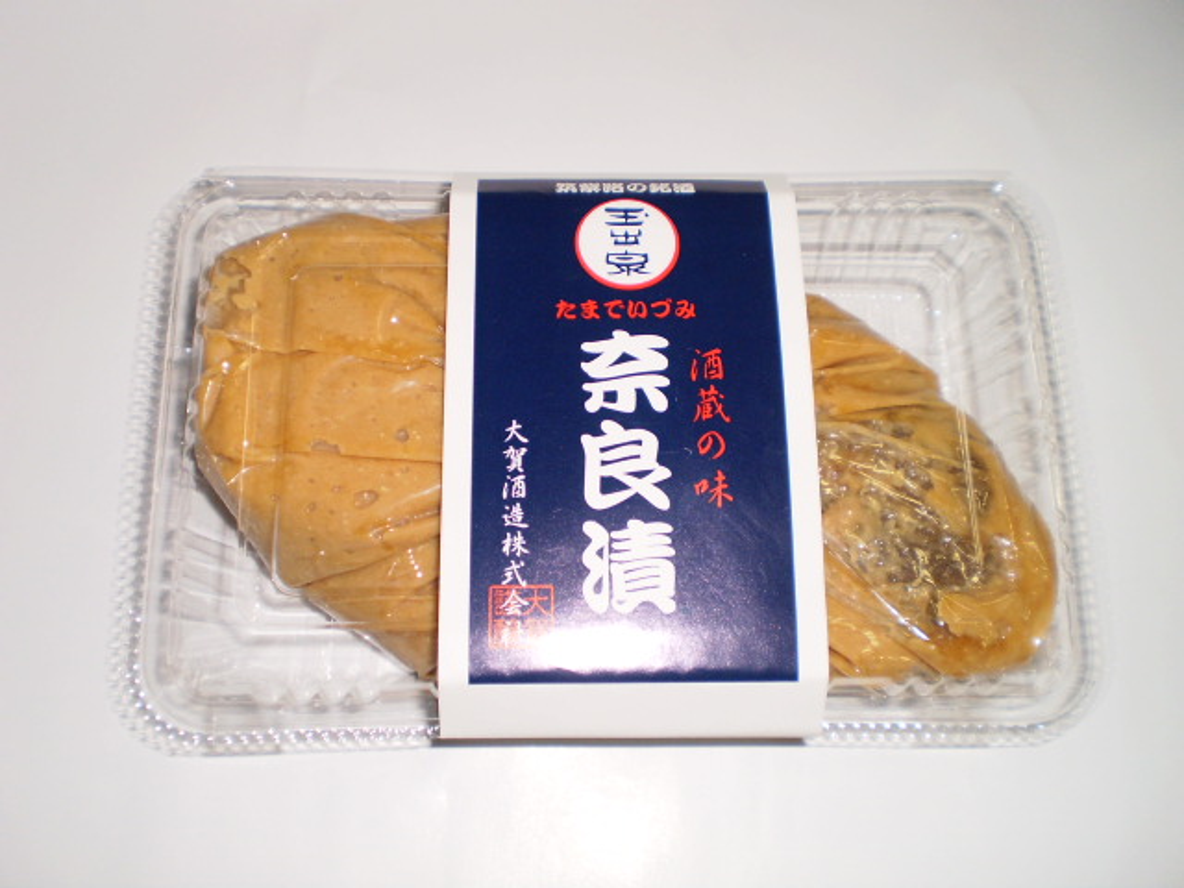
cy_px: 444
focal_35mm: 36
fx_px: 1231
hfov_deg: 51.4
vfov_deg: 39.7
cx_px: 592
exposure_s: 1/30
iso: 125
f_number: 3.1
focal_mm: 6.3
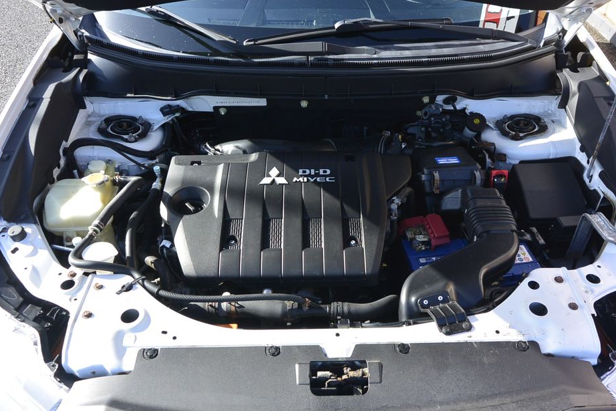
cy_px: 218
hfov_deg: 61.9
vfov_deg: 43.6
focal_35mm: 30
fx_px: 513
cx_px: 327
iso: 160
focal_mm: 10
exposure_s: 1/400
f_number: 4.5
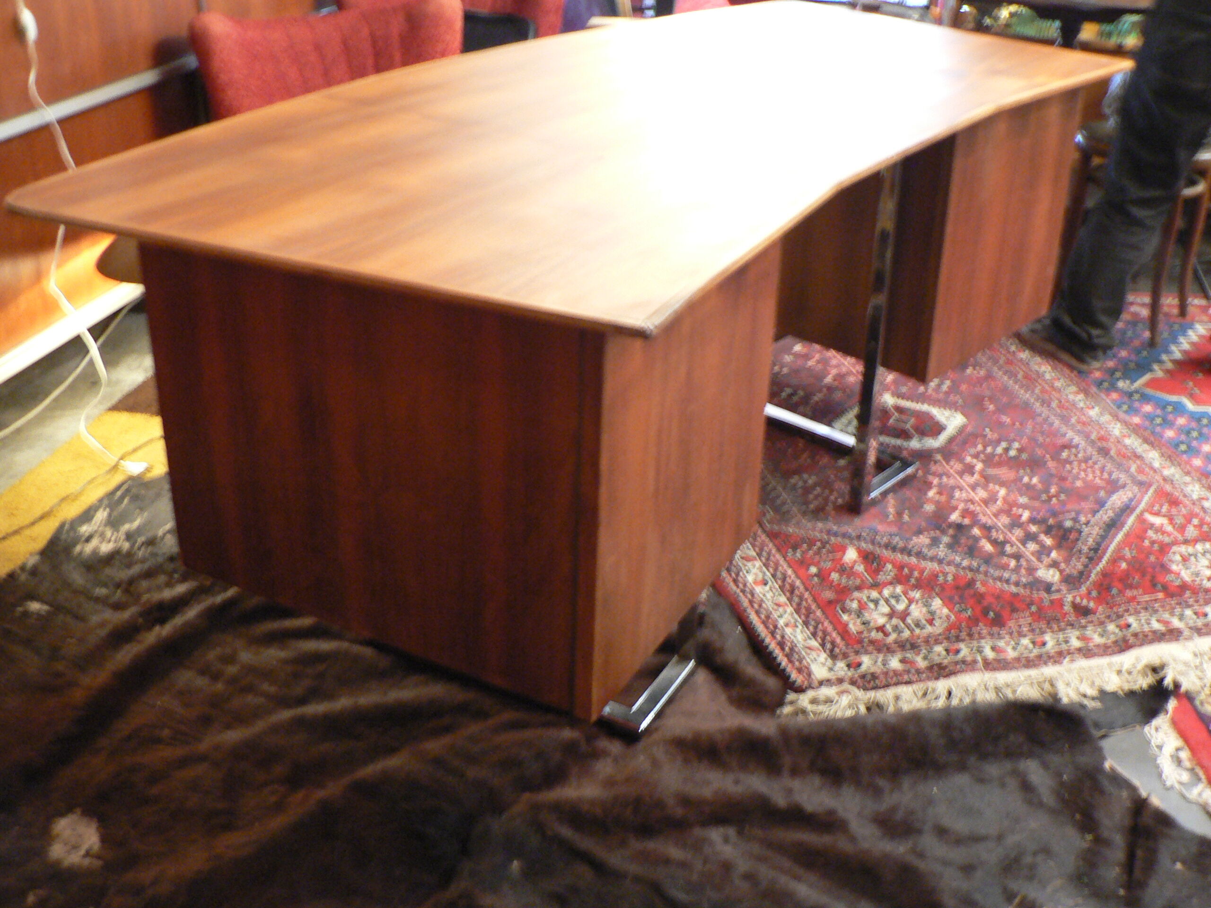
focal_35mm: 36
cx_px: 606
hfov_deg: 51.4
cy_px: 454
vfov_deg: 39.7
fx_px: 1259
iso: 200
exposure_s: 1/4
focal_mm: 6
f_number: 2.8
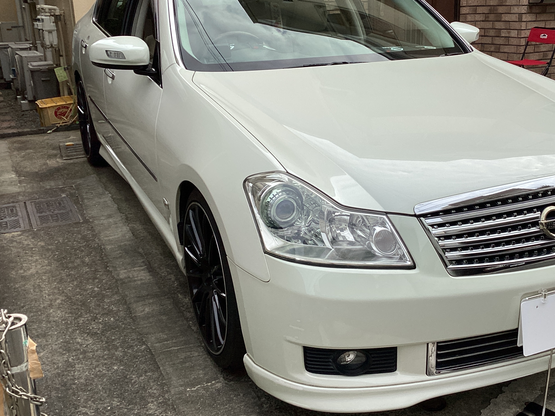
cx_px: 356
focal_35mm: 41
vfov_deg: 35.1
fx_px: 657
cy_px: 189
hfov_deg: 45.3
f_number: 2.4
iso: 25
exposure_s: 1/831
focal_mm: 3.3
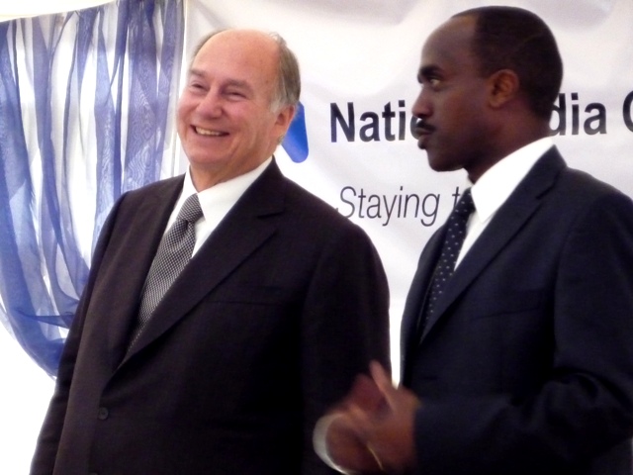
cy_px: 238
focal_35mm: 170
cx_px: 316
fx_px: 3109
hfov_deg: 11.6
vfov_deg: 8.7
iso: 800
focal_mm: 20.8
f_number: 5.8
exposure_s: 1/20
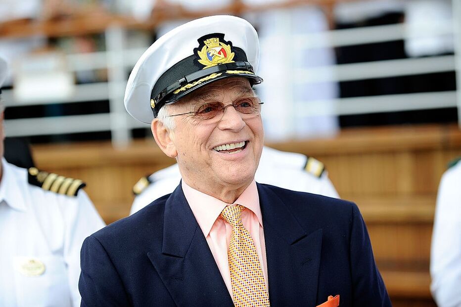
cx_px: 230
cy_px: 154
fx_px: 1536
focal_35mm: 120
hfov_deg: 17.1
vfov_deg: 11.4
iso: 250
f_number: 2.8
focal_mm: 120
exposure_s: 1/800
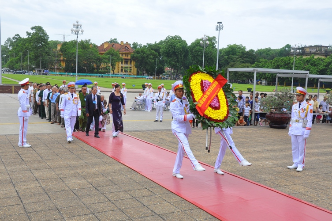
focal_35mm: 39
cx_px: 166
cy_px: 110
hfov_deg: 49.6
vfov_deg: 34.1
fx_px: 359
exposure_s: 1/400
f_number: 10
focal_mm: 26
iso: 400
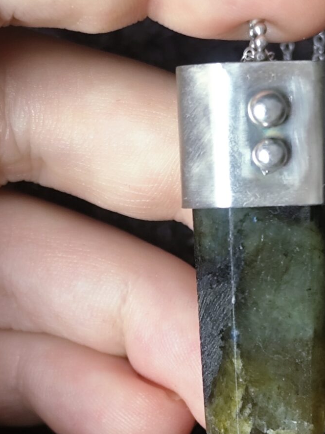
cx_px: 241
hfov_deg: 11.1
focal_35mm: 133
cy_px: 248
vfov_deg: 14.8
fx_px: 1665
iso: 200
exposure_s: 1/25
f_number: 1.65
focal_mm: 6.19
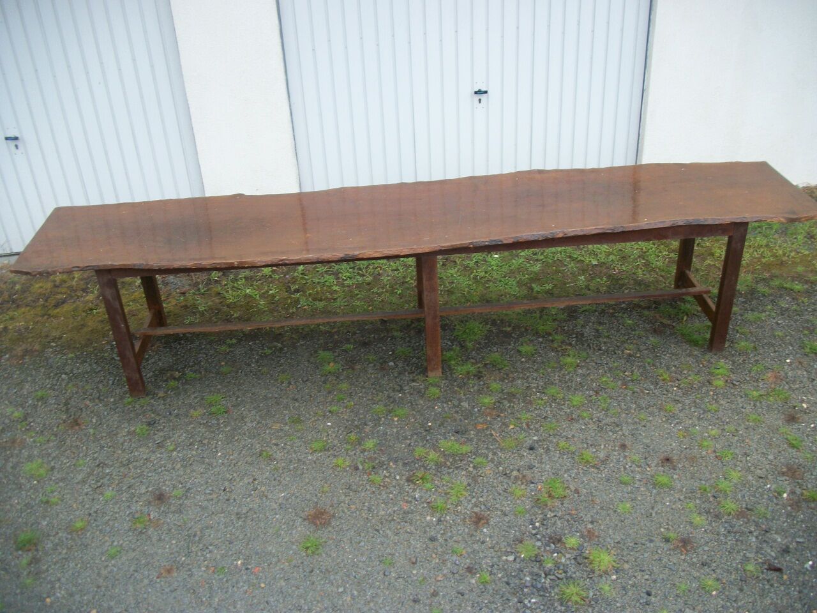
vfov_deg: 44.2
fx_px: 755
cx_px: 408
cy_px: 306
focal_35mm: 32
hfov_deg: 56.8
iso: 80
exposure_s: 1/50
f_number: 2.9
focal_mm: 5.7
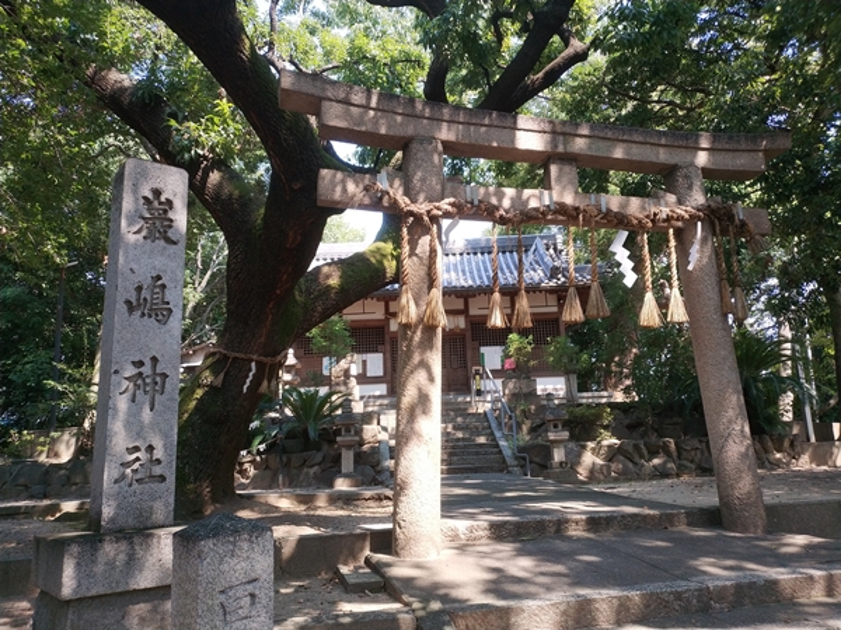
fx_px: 777
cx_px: 420
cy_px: 315
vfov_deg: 44.2
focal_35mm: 32
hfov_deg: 56.8
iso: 165
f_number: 2
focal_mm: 4.5
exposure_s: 1/241
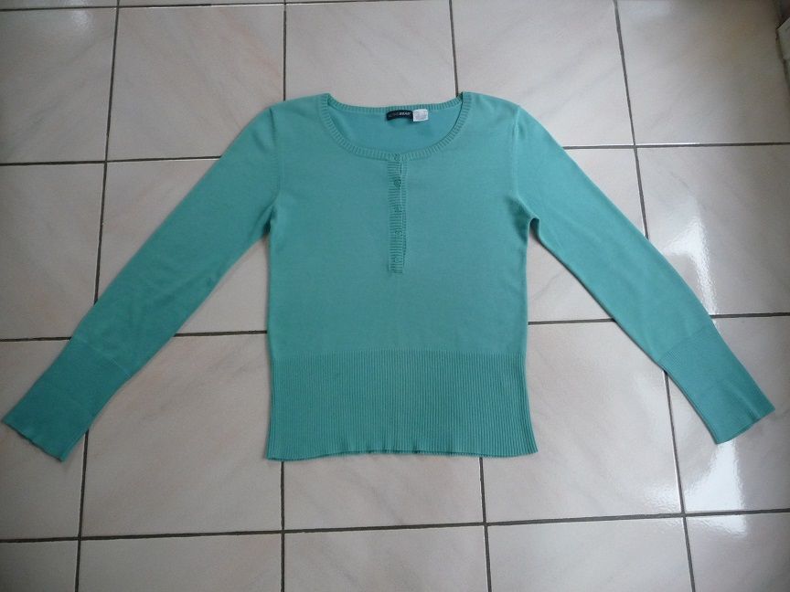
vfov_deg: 49.7
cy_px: 296
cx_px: 395
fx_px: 639
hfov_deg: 63.4
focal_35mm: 28
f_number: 3.3
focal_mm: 4.7
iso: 250
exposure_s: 1/30
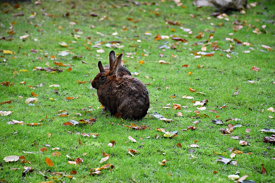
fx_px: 1604
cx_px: 138
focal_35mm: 210
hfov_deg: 9.8
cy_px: 92
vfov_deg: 6.5
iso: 2000
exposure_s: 1/500
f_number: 5.6
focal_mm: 140
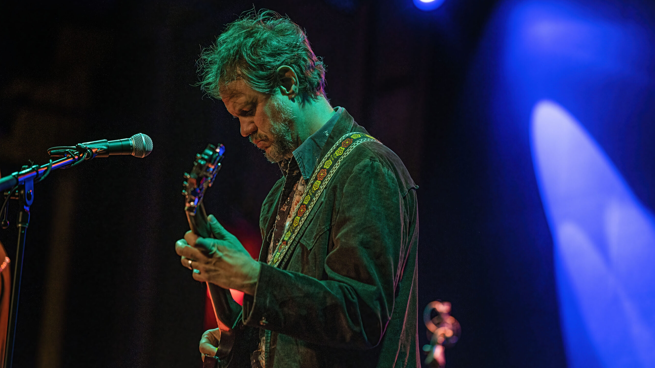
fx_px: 2275
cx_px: 327
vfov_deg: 9.3
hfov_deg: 16.4
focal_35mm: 131
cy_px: 187
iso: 2500
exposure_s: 1/125
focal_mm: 125
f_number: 2.8
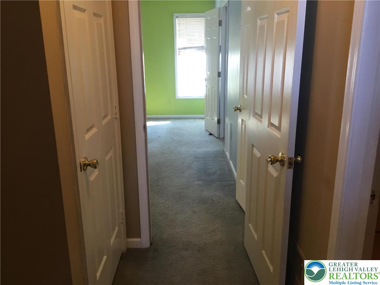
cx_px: 190
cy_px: 142
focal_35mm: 31
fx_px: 340
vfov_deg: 45.4
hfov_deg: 58.4
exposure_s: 1/30
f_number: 2.4
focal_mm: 3.3
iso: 100
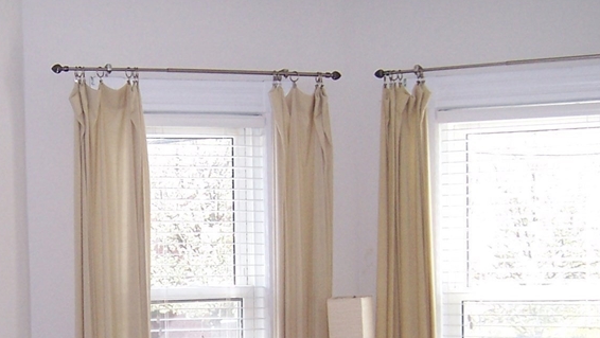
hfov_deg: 31.7
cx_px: 141
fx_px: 1035
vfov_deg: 18.1
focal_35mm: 65
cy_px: 333
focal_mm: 5.5
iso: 140
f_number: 2.8
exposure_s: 1/90
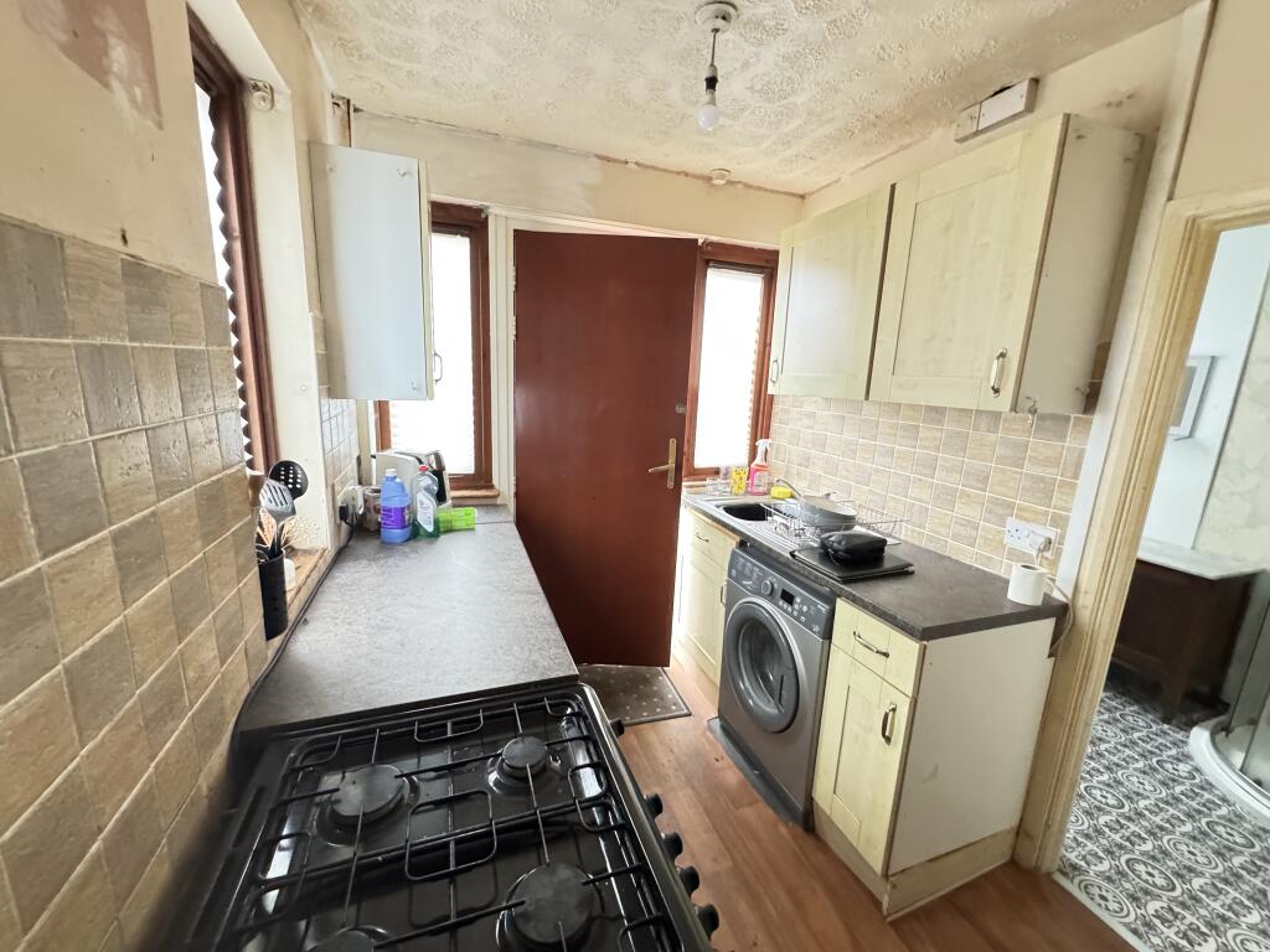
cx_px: 635
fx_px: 514
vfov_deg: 85.7
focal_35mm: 14
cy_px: 476
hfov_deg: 102.1
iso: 1250
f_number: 2.2
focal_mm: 2.22
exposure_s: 1/60
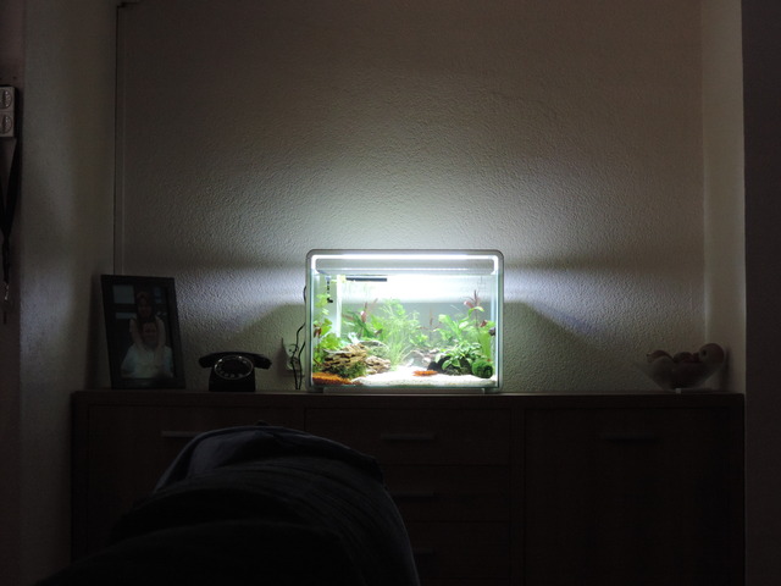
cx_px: 390
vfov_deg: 24.4
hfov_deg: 32.2
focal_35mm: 60
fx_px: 1354
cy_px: 293
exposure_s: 1/13
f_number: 3.7
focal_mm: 10.7
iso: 800
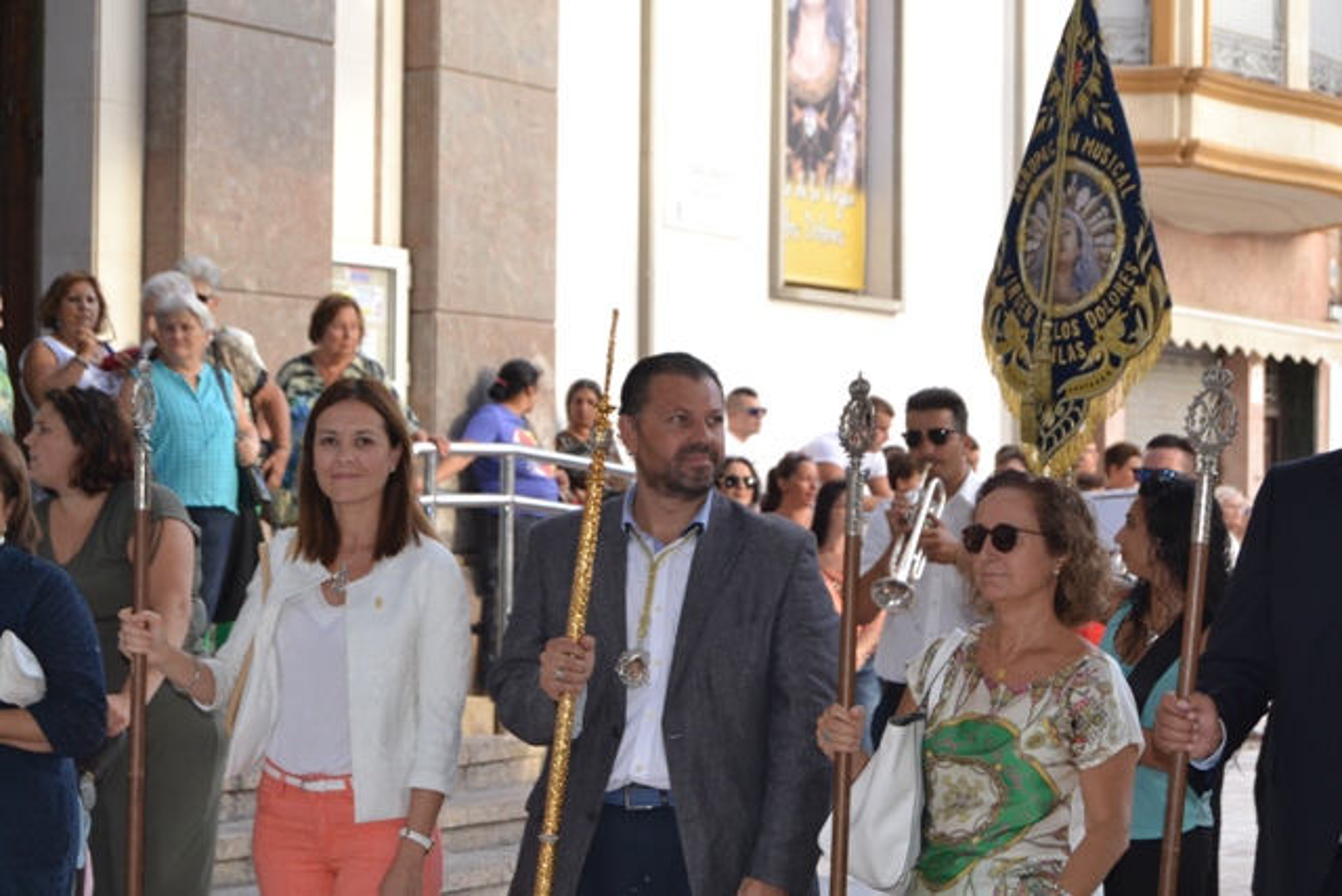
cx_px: 671
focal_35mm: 82
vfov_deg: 16.6
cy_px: 448
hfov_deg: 24.6
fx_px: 3076
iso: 800
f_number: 5.6
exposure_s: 1/160
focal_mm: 55
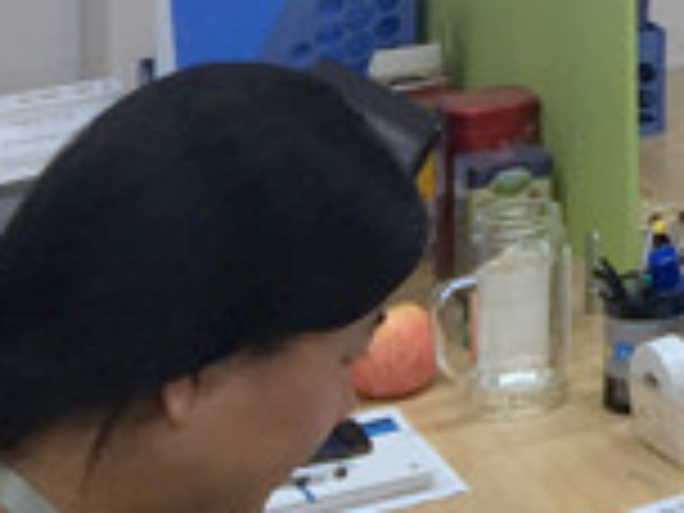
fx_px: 2569
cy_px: -558
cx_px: 1503
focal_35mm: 130
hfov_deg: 12.6
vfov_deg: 10.4
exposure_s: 1/50
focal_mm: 4.15
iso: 40
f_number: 2.2
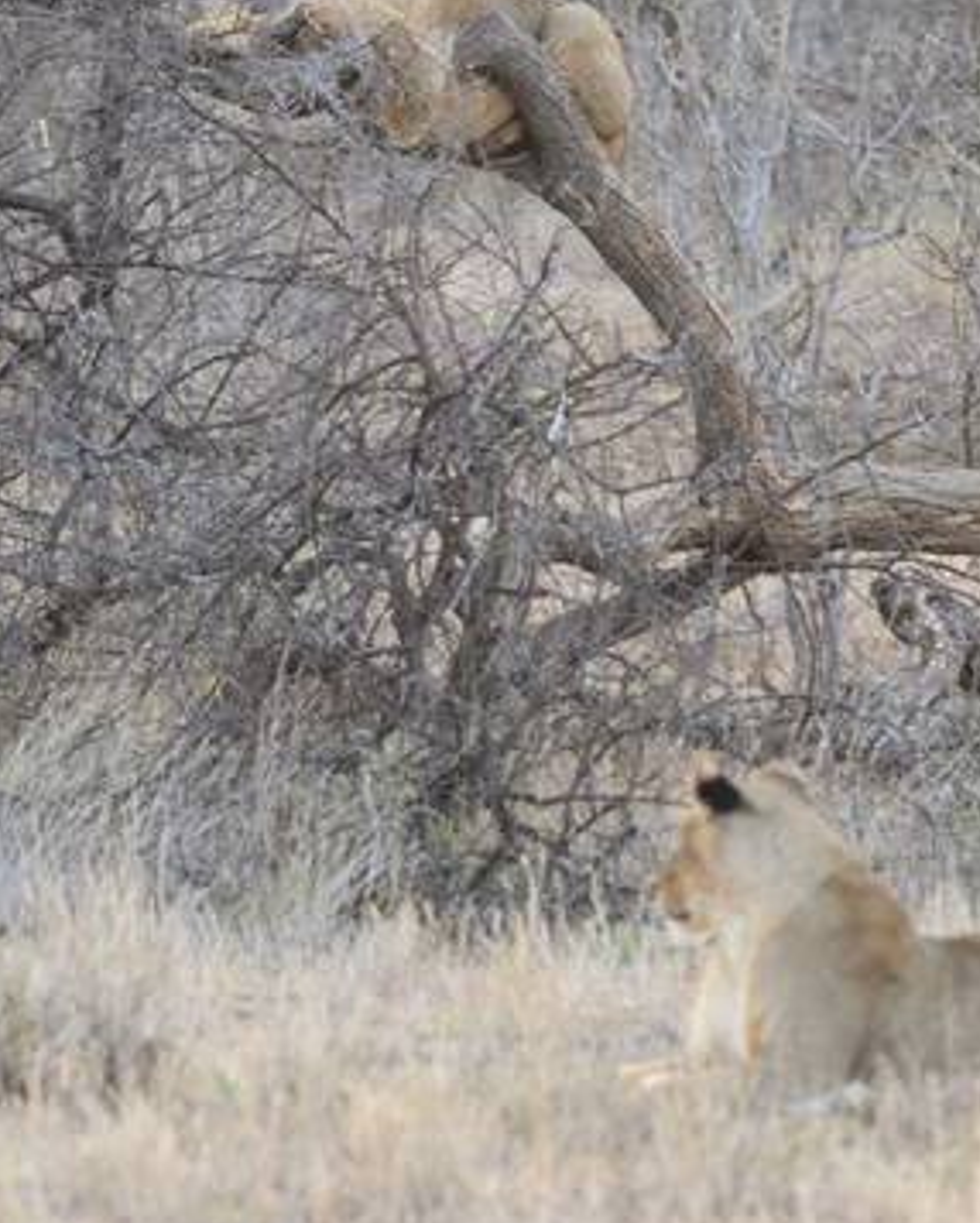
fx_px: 24922
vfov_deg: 2.8
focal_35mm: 688
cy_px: 305
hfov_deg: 2.3
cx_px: 704
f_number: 5.3
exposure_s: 1/400
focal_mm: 250
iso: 1400
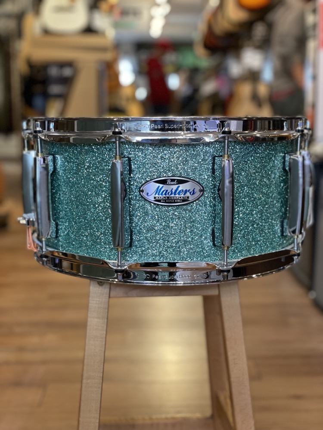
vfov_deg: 36.8
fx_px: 647
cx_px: 162
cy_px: 215
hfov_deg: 28.0
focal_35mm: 52
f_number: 2
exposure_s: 1/40
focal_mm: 6
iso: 250
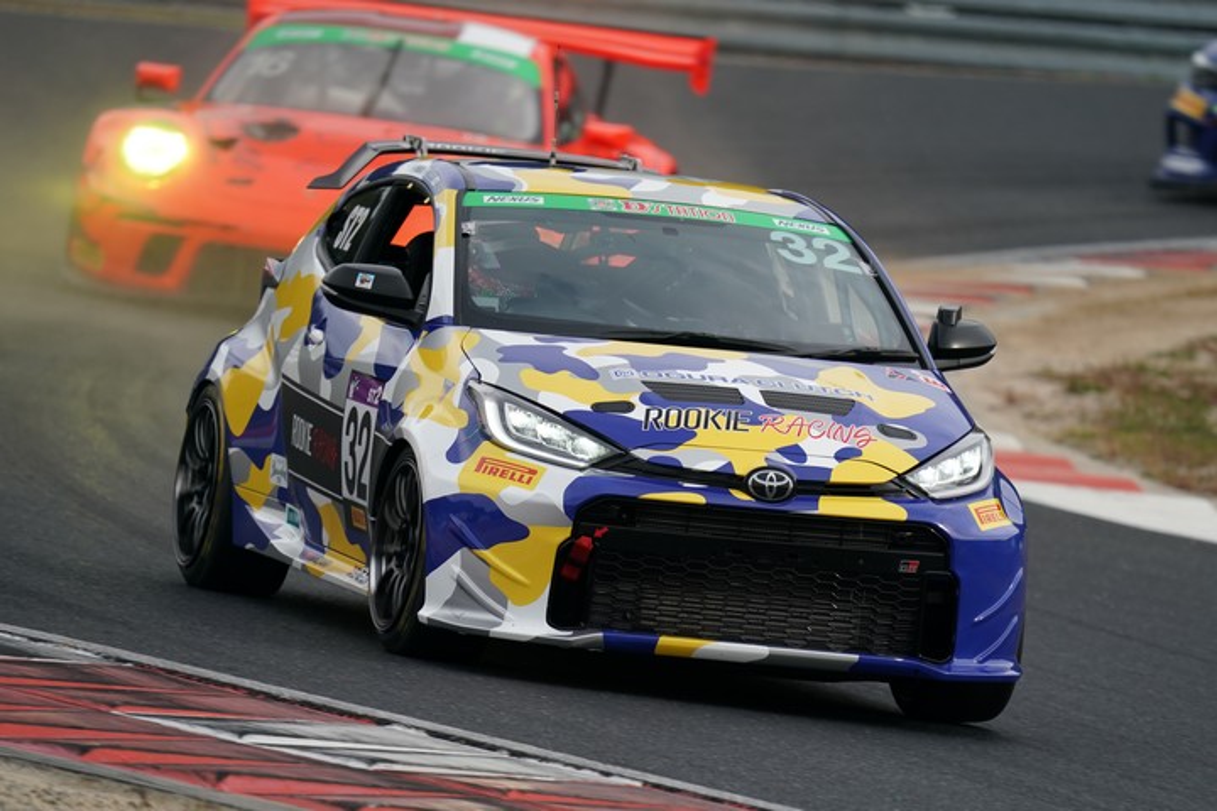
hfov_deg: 3.4
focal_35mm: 600
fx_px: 20282
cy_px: 406
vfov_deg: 2.3
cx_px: 608
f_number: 6.3
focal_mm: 600
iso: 250
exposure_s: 1/500
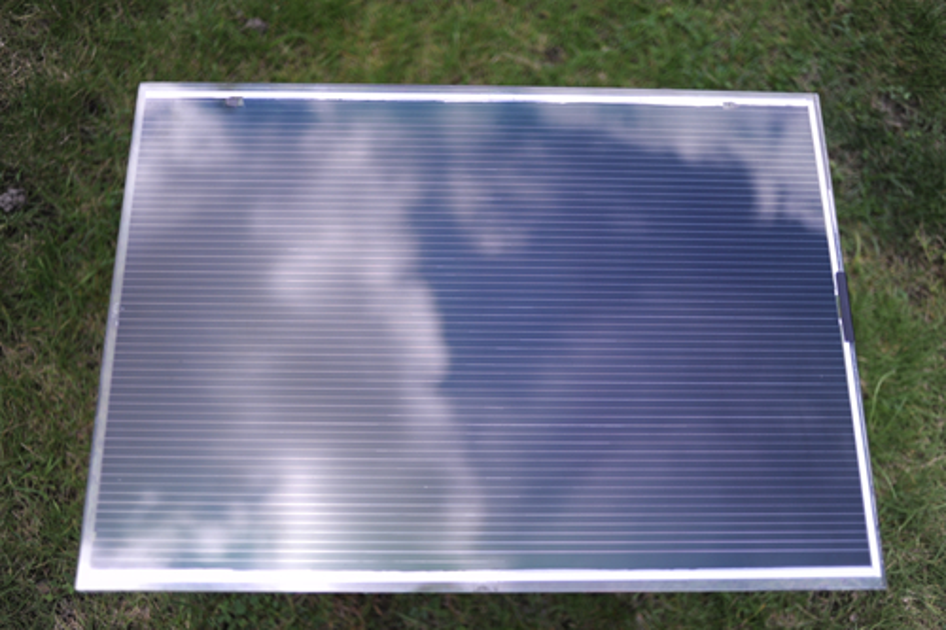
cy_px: 315
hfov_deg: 54.5
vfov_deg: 37.8
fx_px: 919
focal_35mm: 35
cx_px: 473
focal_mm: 35
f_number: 2
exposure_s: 1/2000
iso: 200
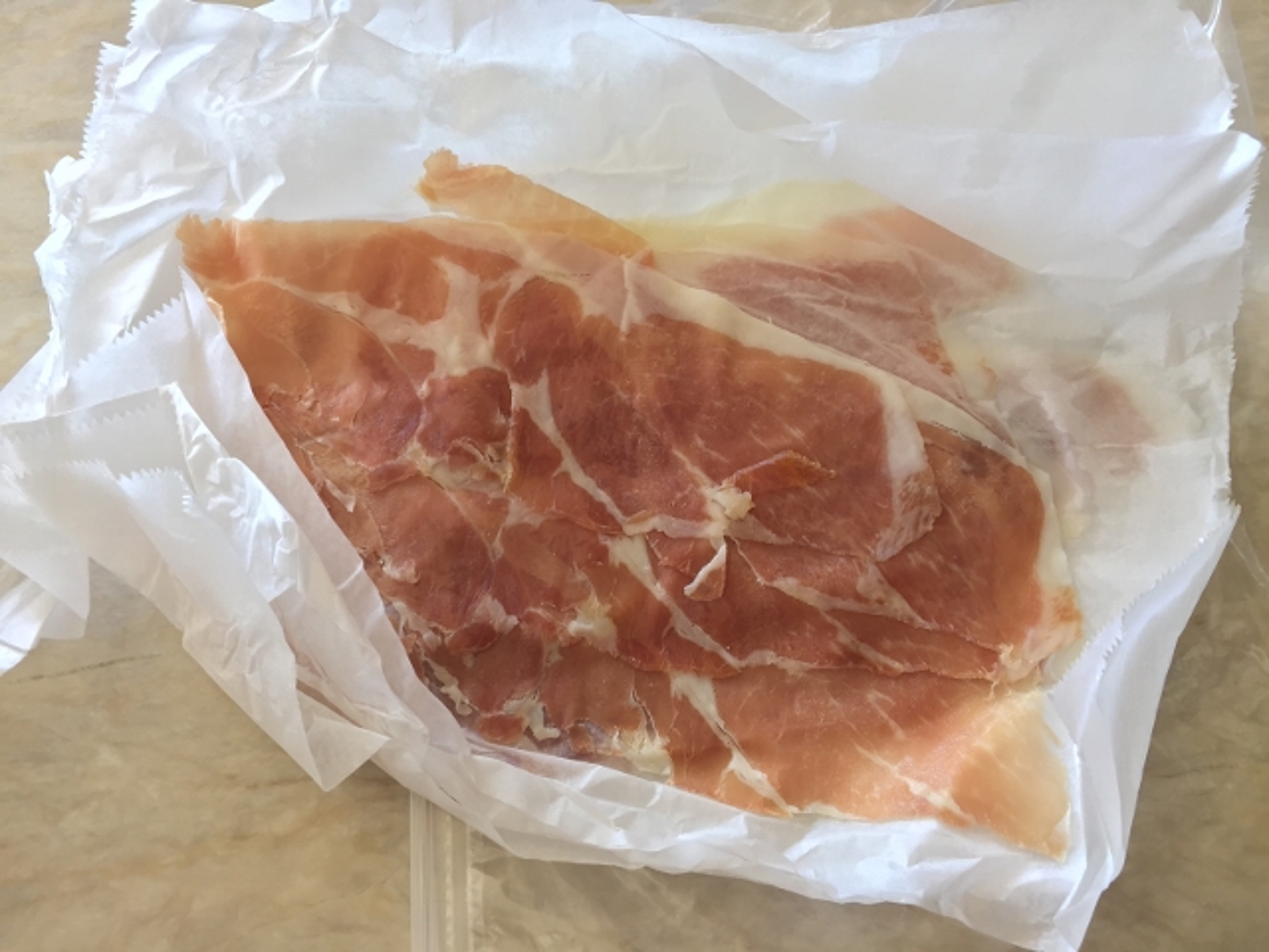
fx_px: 1063
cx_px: 634
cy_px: 476
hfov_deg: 61.7
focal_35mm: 29
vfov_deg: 48.2
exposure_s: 1/30
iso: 40
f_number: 2.2
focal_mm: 4.15
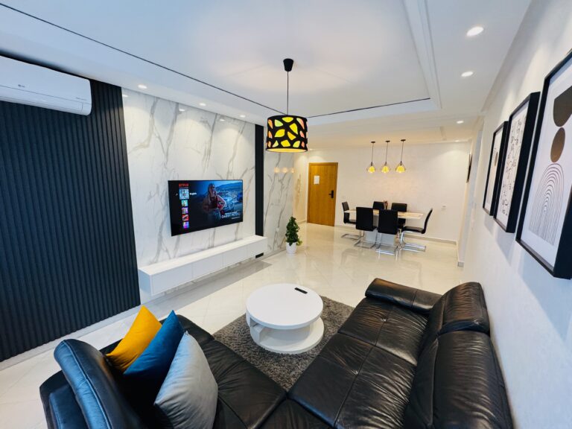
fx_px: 231
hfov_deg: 102.1
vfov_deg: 85.7
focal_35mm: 14
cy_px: 214
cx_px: 286
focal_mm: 2.22
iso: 250
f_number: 2.2
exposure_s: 1/100
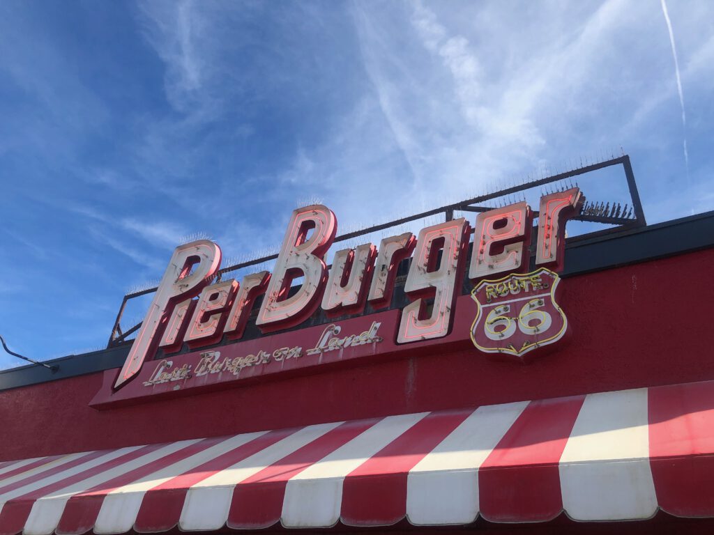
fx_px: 578
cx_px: 357
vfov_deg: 49.7
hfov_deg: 63.4
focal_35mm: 28
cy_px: 268
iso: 20
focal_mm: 3.99
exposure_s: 1/1499
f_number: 1.8
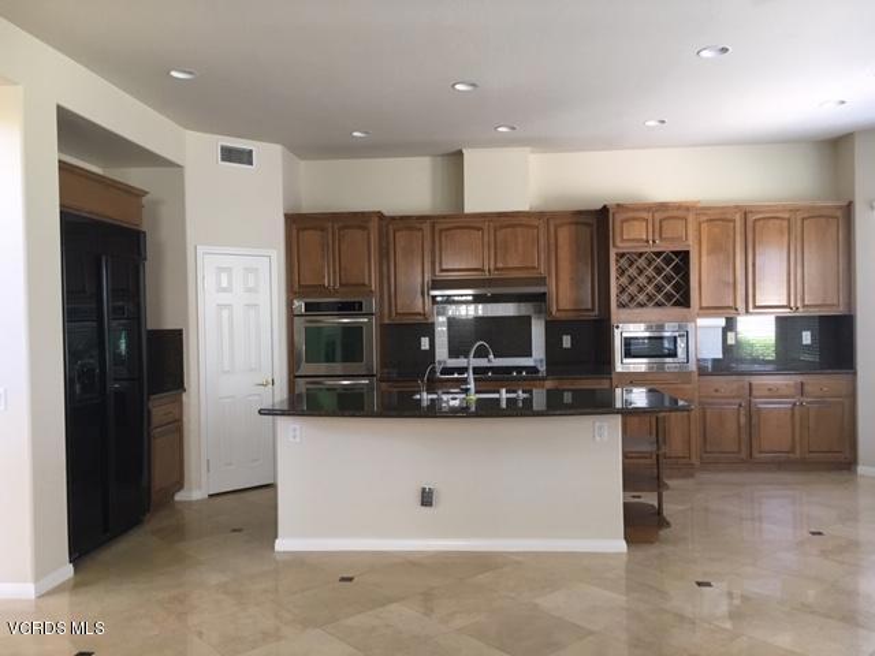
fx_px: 733
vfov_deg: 48.2
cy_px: 328
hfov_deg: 61.7
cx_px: 438
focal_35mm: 29
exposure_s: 1/30
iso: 100
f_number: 2.2
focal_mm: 4.15
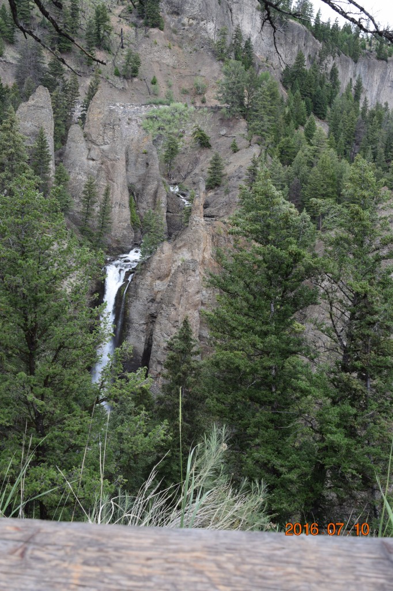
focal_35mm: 38
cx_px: 196
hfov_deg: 35.5
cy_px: 296
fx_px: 614
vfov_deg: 51.3
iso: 400
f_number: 7.1
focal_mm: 25
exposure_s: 1/200
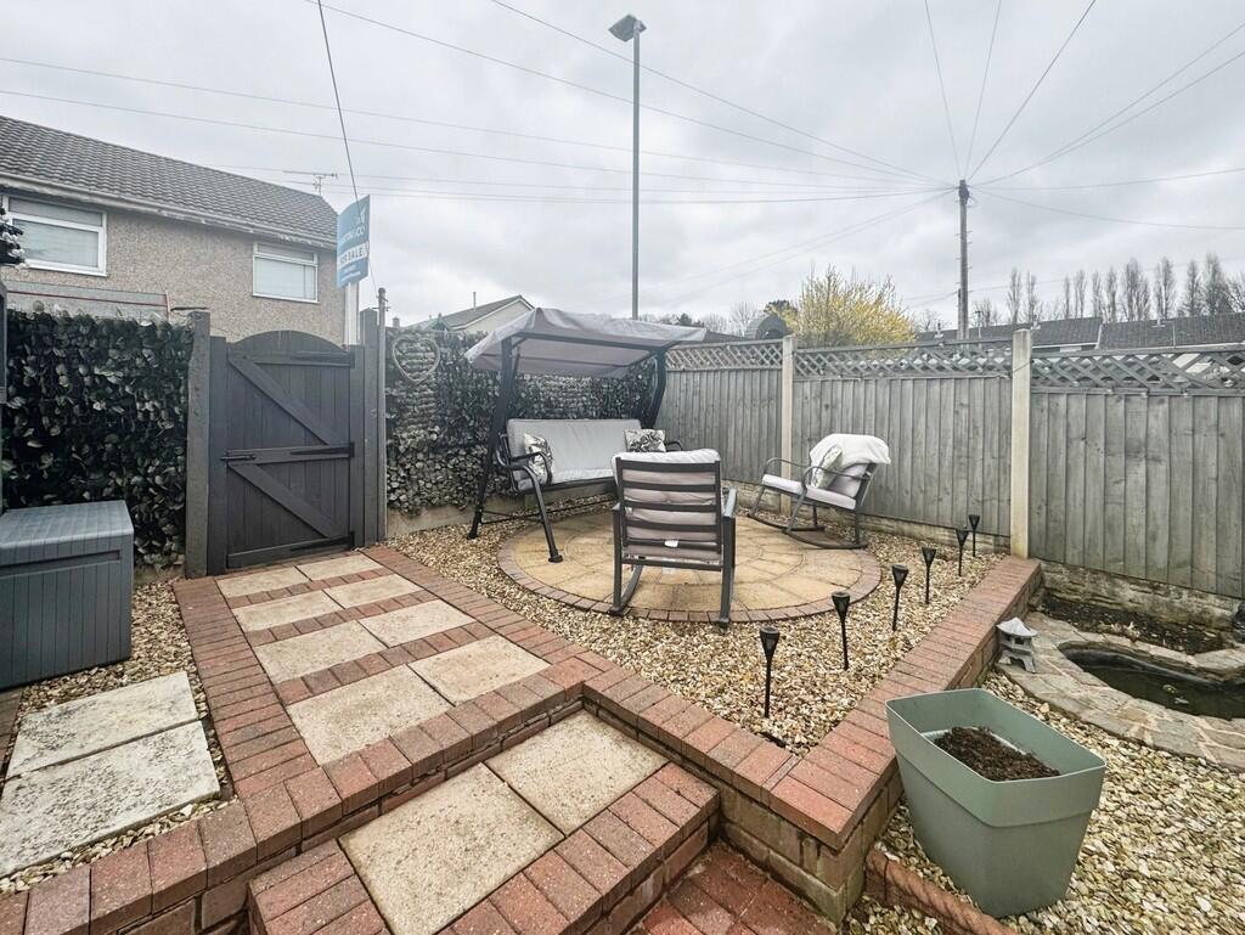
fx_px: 504
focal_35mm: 14
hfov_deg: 102.0
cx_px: 622
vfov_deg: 85.7
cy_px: 468
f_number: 2.2
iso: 40
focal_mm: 2.22
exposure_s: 1/561
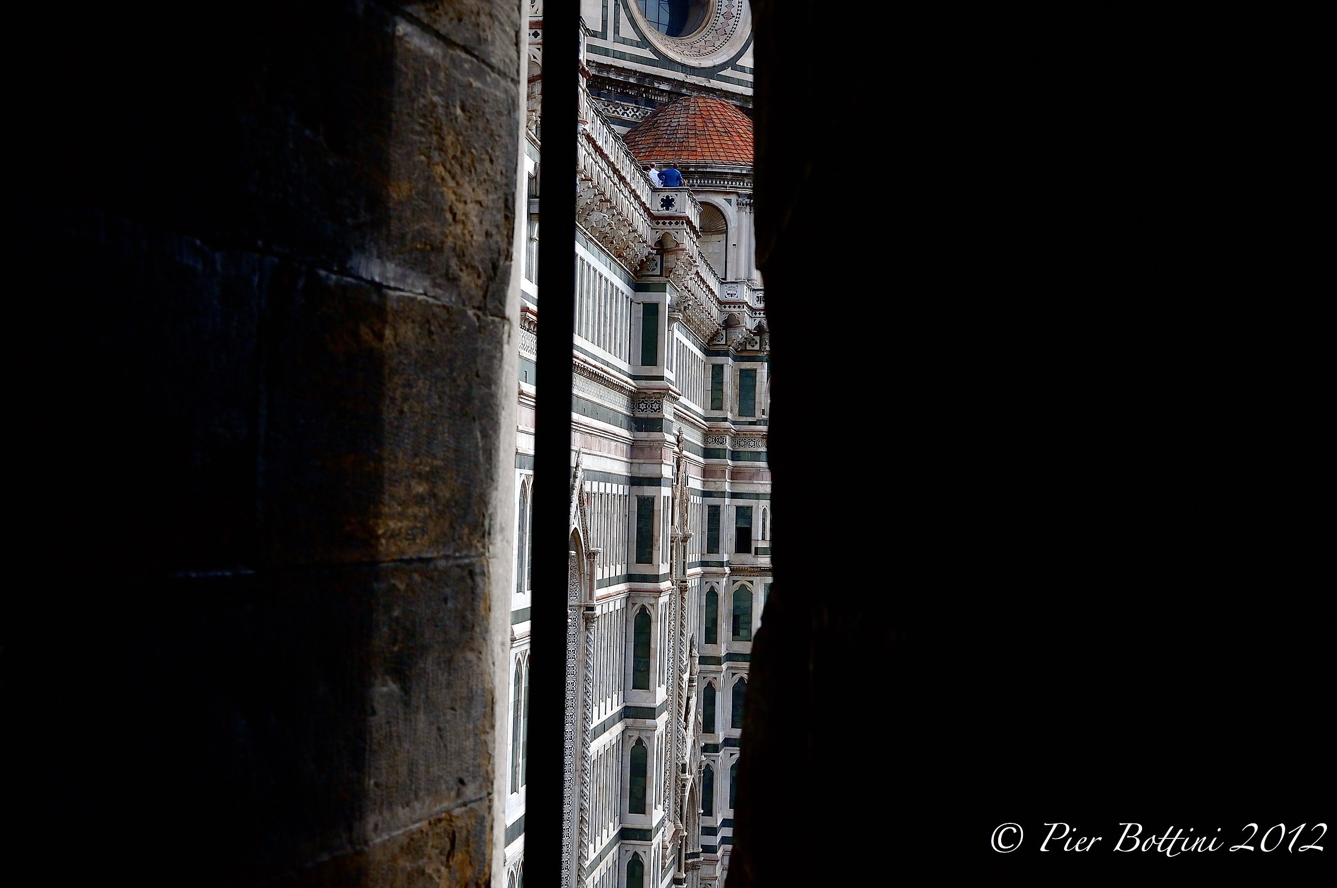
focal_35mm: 42
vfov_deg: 31.8
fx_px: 1558
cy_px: 444
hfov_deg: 46.4
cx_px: 668
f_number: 10
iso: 800
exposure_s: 1/400
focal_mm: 28
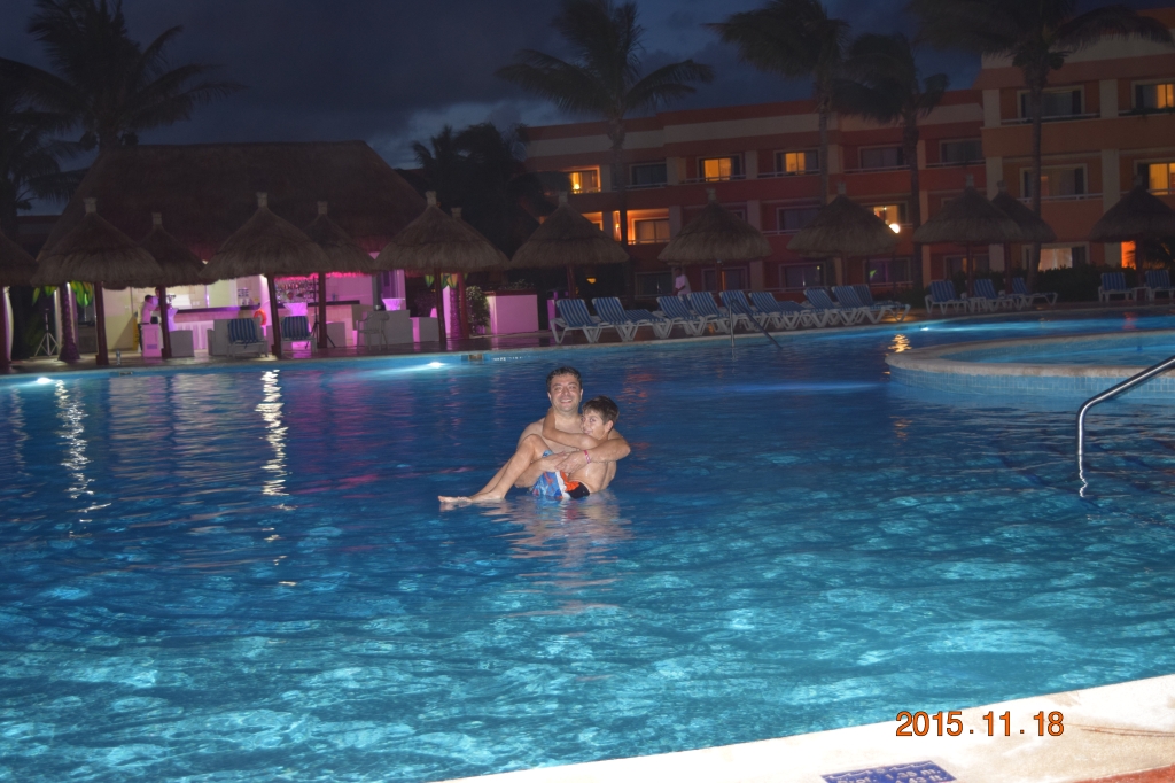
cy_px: 392
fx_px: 1468
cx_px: 588
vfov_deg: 29.8
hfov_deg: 43.6
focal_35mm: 45
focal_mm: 30
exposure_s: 1/5
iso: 800
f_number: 4.2
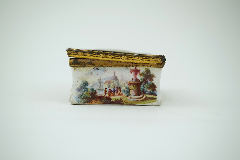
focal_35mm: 45
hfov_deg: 43.6
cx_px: 120
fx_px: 300
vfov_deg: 29.9
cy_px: 80
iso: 250
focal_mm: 30
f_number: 7.1
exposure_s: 1/50
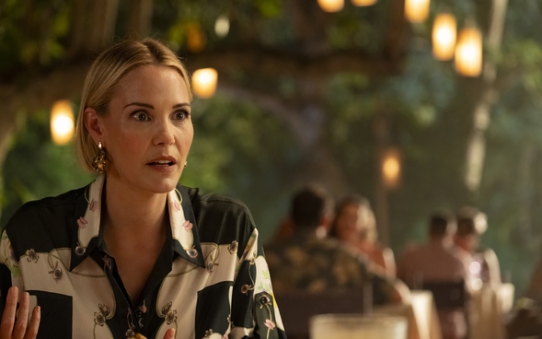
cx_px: 248
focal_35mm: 124
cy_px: 171
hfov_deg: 16.8
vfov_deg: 10.6
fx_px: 1831
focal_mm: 74.4
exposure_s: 1/125
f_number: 2.8
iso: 5000
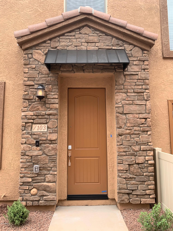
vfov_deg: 67.3
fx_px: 173
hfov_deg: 53.1
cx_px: 86
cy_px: 116
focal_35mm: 26
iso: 25
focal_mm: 4.25
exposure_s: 1/355
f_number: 1.8
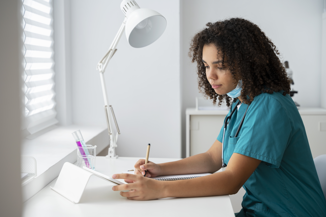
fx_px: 606
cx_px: 163
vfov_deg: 20.3
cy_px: 108
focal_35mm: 67
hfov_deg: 30.1
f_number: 3.5
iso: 320
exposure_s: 1/800
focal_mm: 67
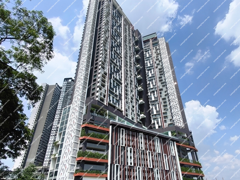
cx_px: 121
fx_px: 132
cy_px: 92
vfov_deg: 68.7
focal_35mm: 19
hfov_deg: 84.6
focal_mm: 1.65
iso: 50
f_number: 2.2
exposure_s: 1/2614
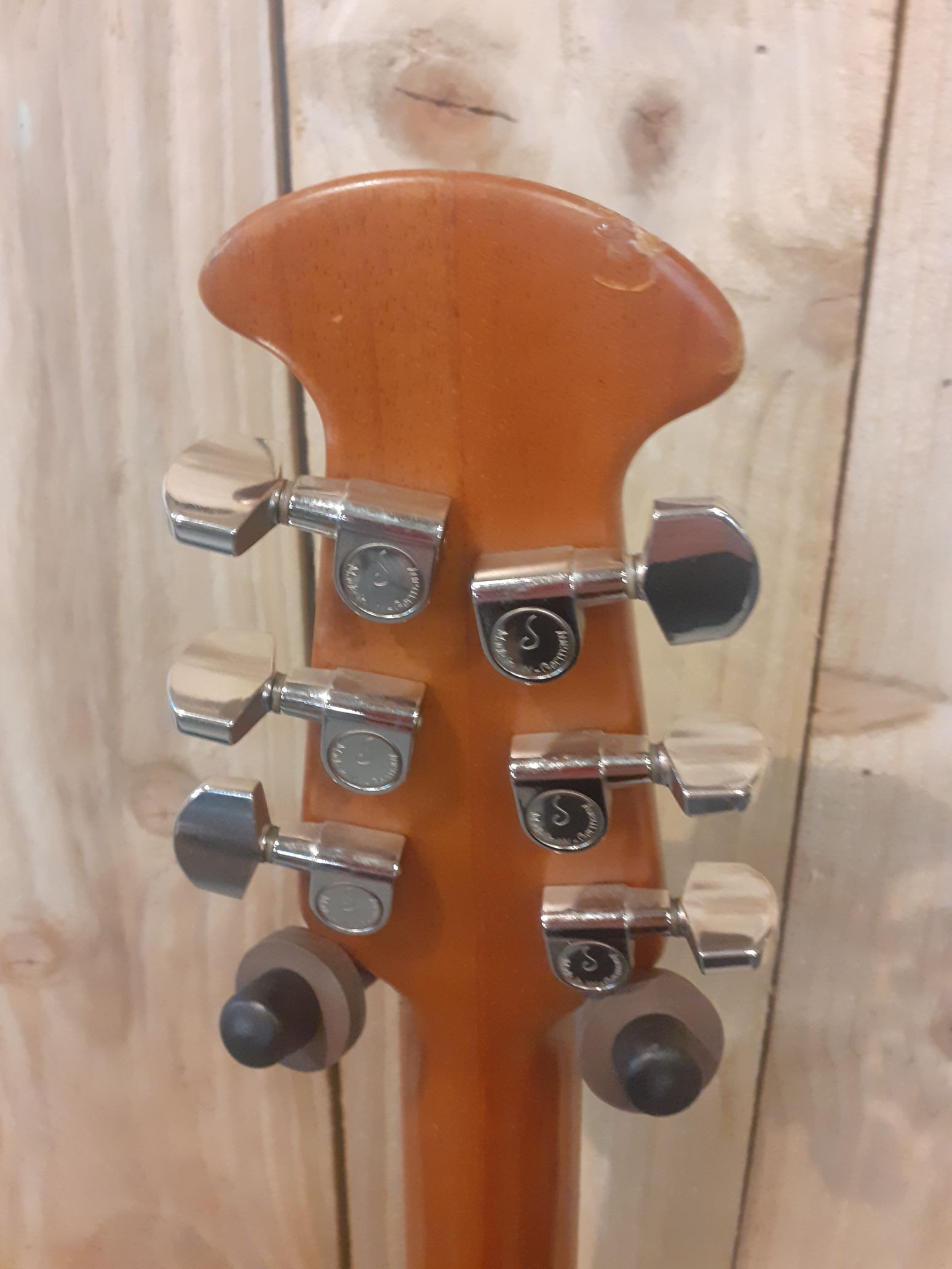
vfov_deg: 65.3
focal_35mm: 27
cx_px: 476
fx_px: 990
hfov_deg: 51.4
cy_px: 634
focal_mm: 3.6
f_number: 1.9
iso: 400
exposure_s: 1/25
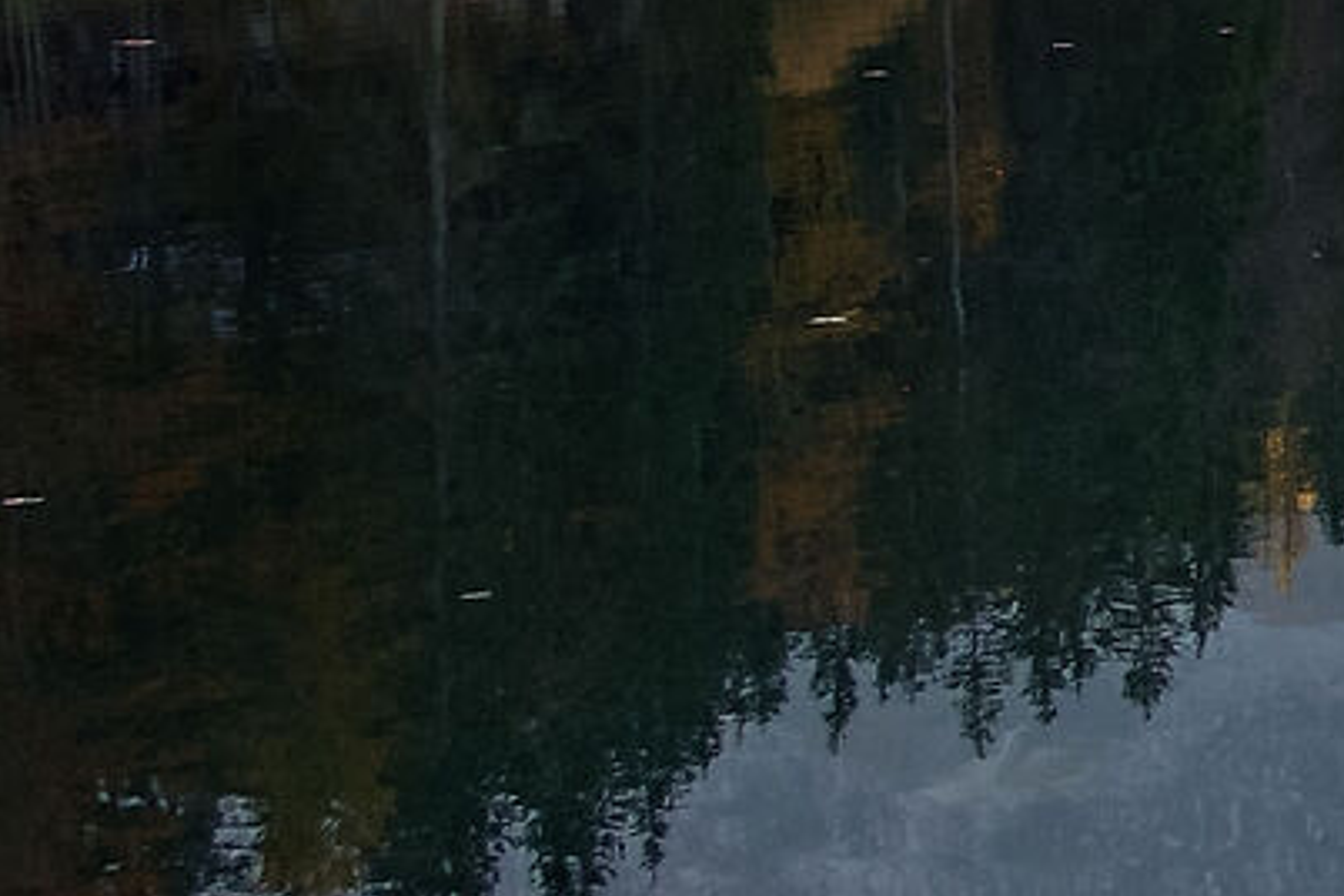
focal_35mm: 161
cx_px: 2832
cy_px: -117
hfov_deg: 11.3
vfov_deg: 8.5
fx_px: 6010
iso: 200
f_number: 8
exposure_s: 1/125
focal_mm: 18
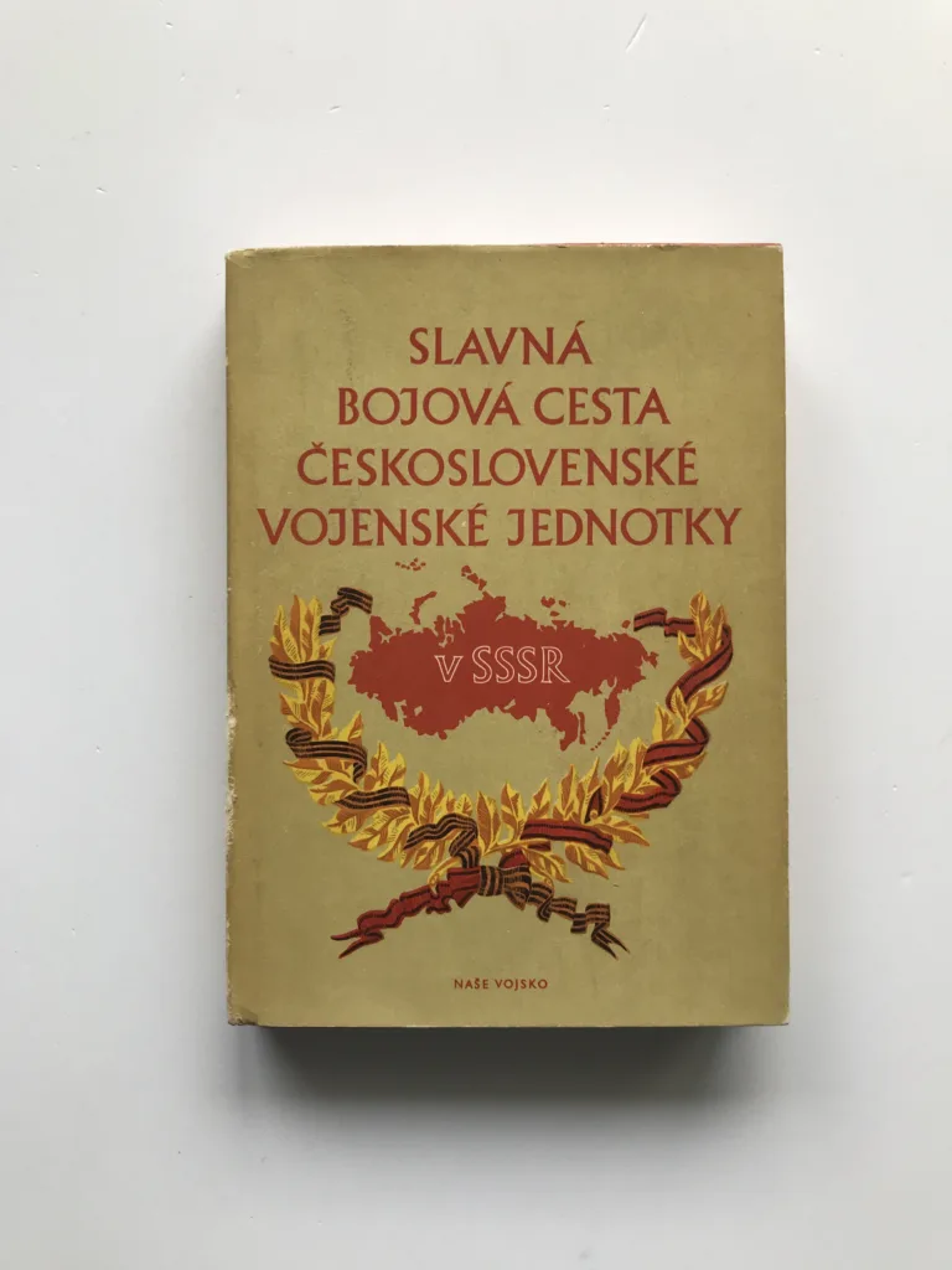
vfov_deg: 63.4
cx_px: 476
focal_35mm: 28
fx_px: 1027
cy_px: 635
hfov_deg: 49.7
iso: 32
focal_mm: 3.99
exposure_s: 1/100
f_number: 1.8
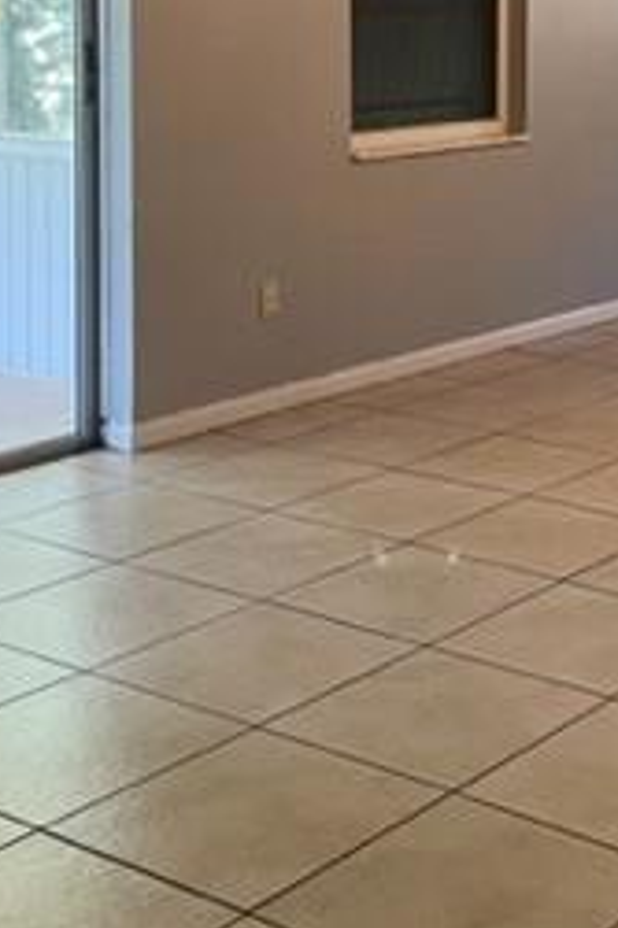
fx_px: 1779
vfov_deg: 28.4
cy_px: 140
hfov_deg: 18.8
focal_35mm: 69
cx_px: 711
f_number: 1.6
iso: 160
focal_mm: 4.2
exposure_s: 1/60
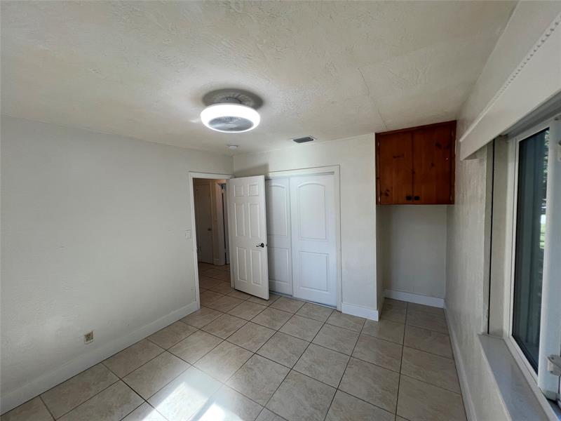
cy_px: 210
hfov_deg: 106.2
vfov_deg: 89.9
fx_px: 211
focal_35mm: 13
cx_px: 280
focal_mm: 1.57
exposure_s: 1/132
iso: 50
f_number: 1.8
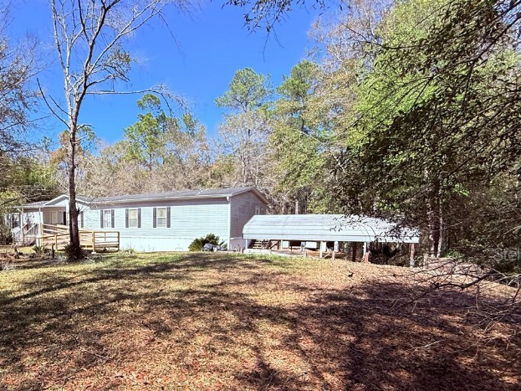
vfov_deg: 57.8
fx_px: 346
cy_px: 254
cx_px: 145
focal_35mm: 23
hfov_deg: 70.1
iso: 64
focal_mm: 2.22
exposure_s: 1/1464
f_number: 2.2
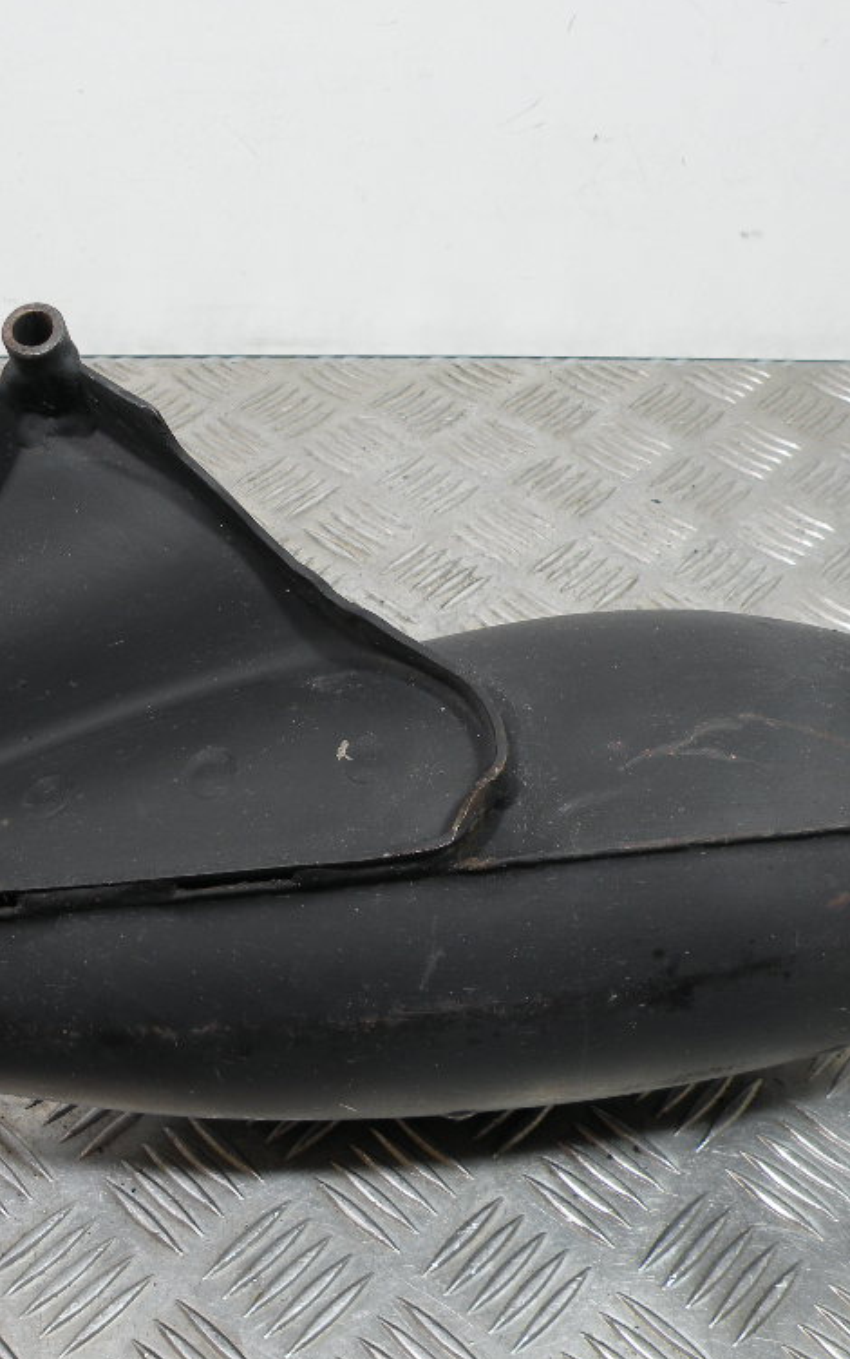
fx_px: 1444
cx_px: 304
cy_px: 673
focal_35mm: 39
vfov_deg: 50.4
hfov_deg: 32.6
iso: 70
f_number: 2.8
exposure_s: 1/74.2
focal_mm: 4.7
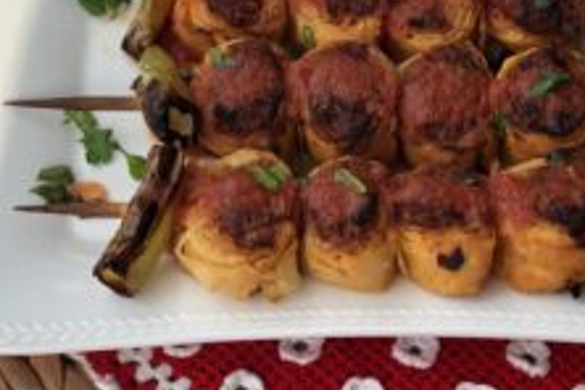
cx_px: 379
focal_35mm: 107
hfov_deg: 19.1
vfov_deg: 12.8
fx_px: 1739
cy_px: 126
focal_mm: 6.6
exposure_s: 1/174
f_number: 2.8
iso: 20
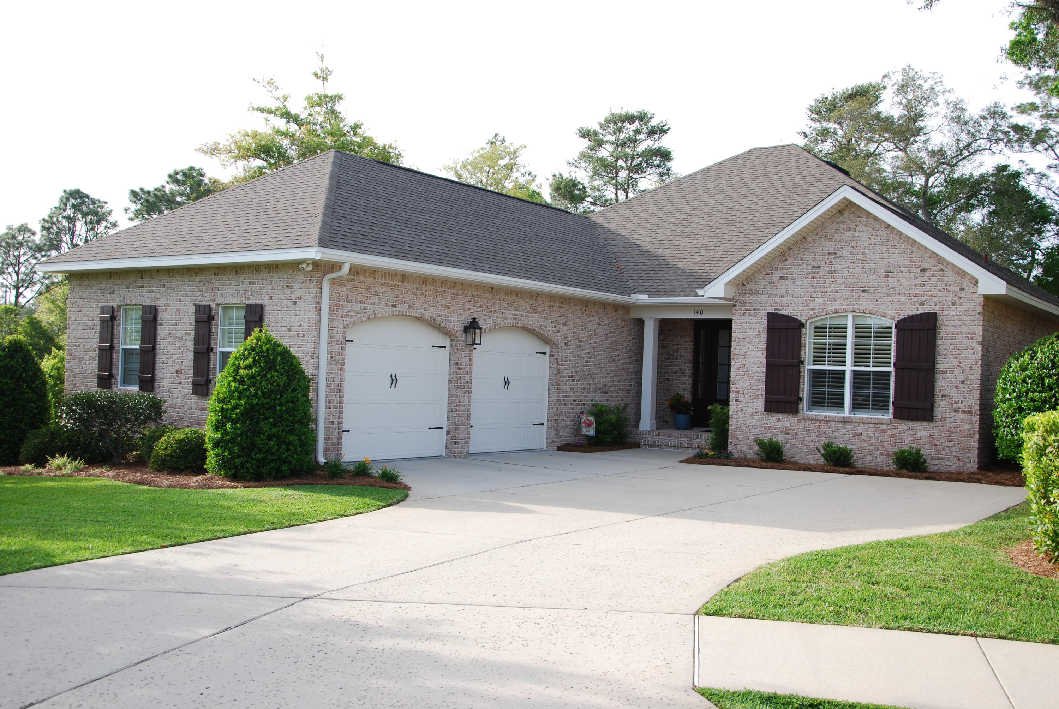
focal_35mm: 36
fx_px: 1060
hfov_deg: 53.1
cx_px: 530
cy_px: 354
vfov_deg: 37.0
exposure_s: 1/125
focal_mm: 24
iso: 100
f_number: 5.6
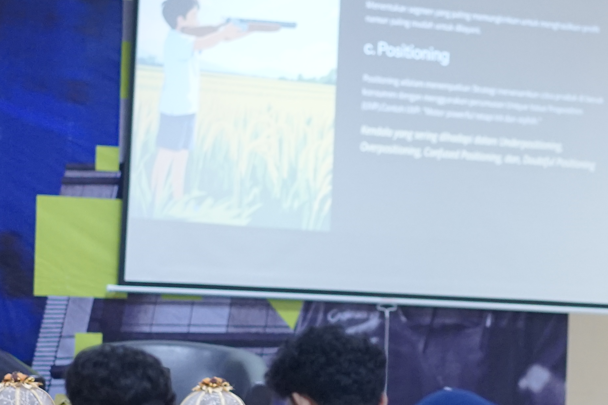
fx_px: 2702
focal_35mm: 160
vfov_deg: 8.6
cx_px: 451
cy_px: 235
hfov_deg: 12.8
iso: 1600
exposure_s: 1/80
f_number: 1.8
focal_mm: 50
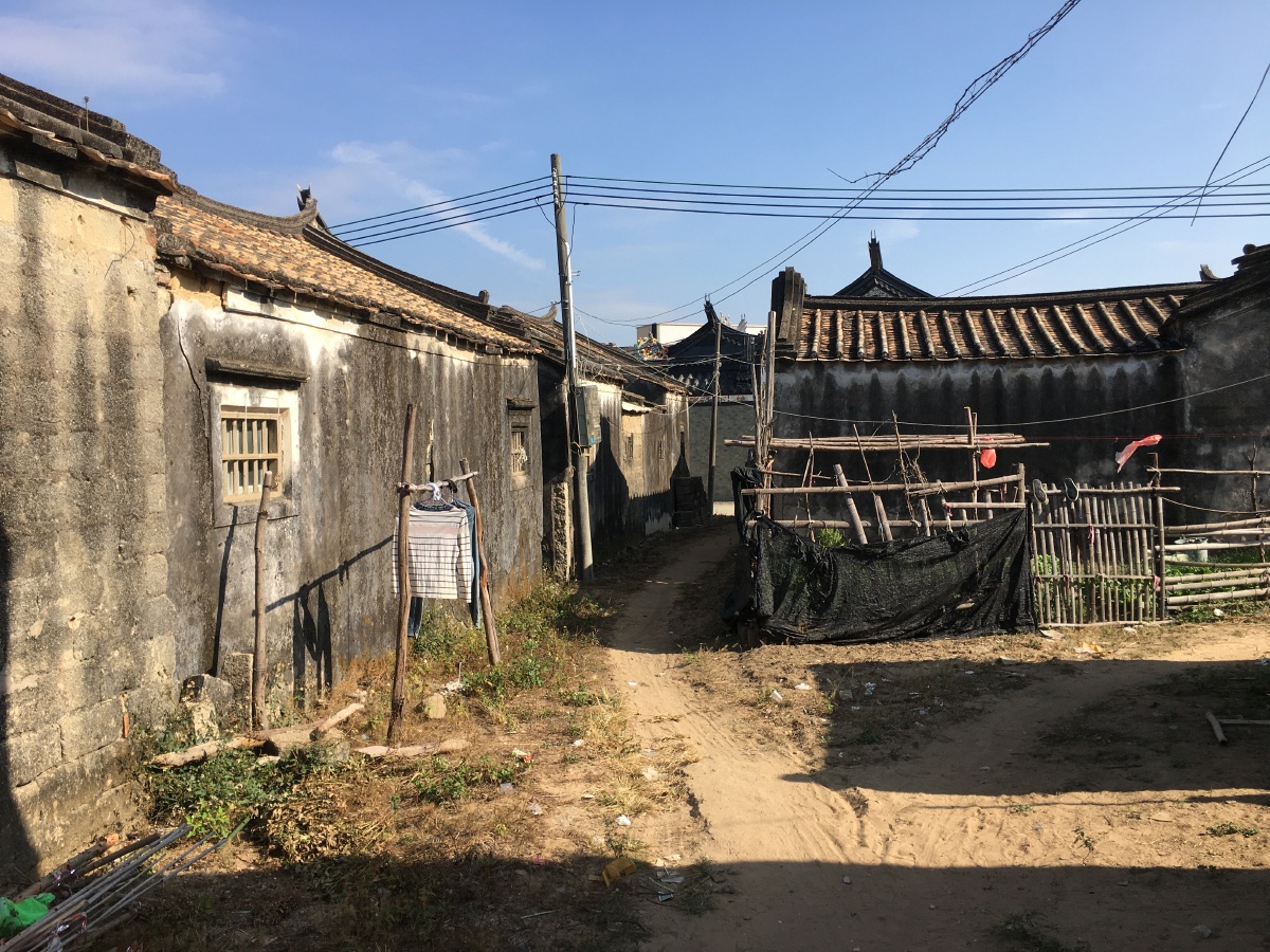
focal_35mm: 29
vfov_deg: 48.2
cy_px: 476
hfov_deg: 61.7
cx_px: 635
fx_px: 1064
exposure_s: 1/1221
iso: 25
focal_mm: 4.15
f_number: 2.2
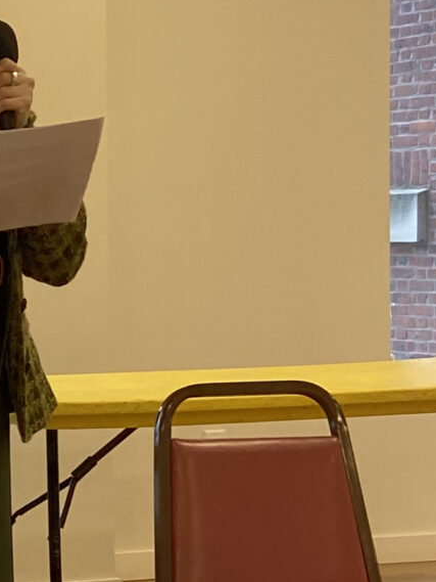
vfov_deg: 16.8
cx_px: -334
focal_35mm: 117
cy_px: 348
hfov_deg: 11.8
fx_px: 1964
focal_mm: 4.25
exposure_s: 1/121
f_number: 1.8
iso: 125
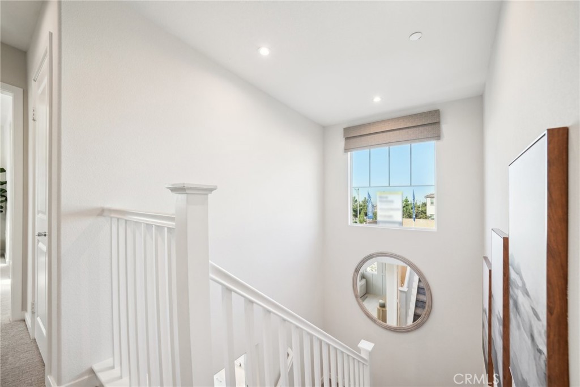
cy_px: 194
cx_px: 290
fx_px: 225
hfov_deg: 104.3
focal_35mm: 14
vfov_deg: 81.2
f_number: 8
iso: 200
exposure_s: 1/30
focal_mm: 14
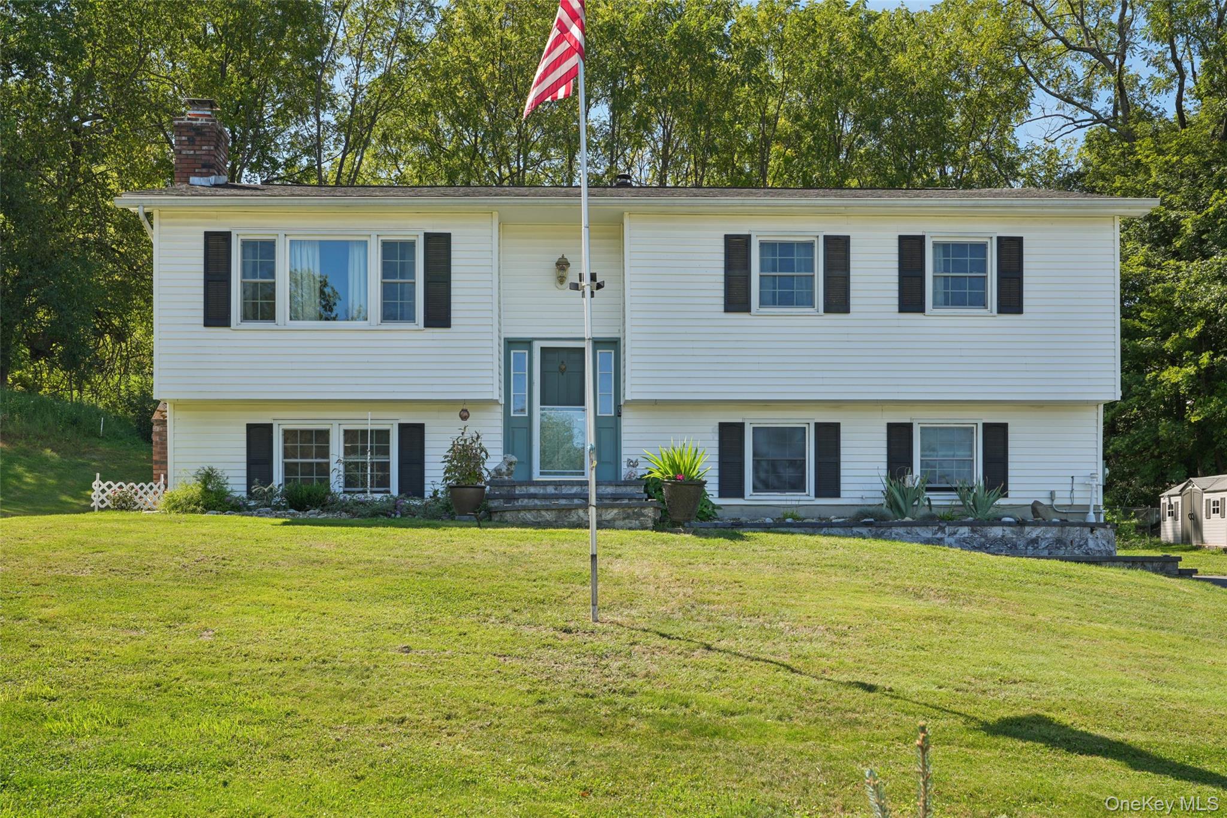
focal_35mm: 35
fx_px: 1193
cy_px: 409
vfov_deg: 37.8
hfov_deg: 54.4
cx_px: 614
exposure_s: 1/125
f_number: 8
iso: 100
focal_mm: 35
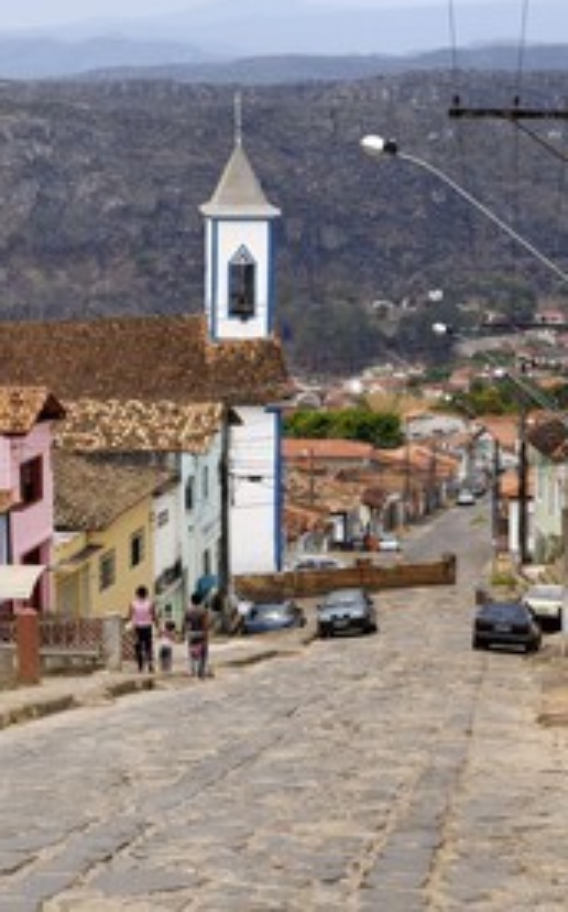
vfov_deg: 18.6
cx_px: -2
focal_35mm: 112
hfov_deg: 11.5
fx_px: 2780
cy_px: 453
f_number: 8
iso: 100
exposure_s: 1/200
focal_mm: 48
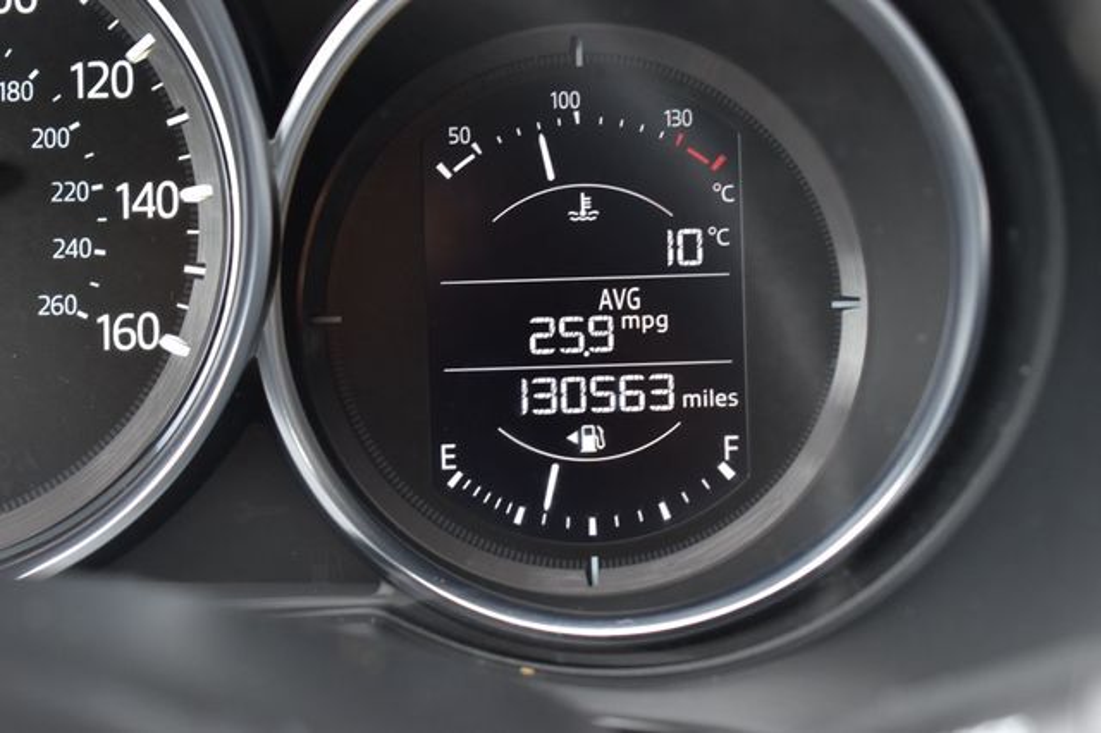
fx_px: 2522
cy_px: 366
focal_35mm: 82
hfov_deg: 24.6
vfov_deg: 16.5
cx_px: 550
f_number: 6.3
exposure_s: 1/15
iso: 720
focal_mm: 55
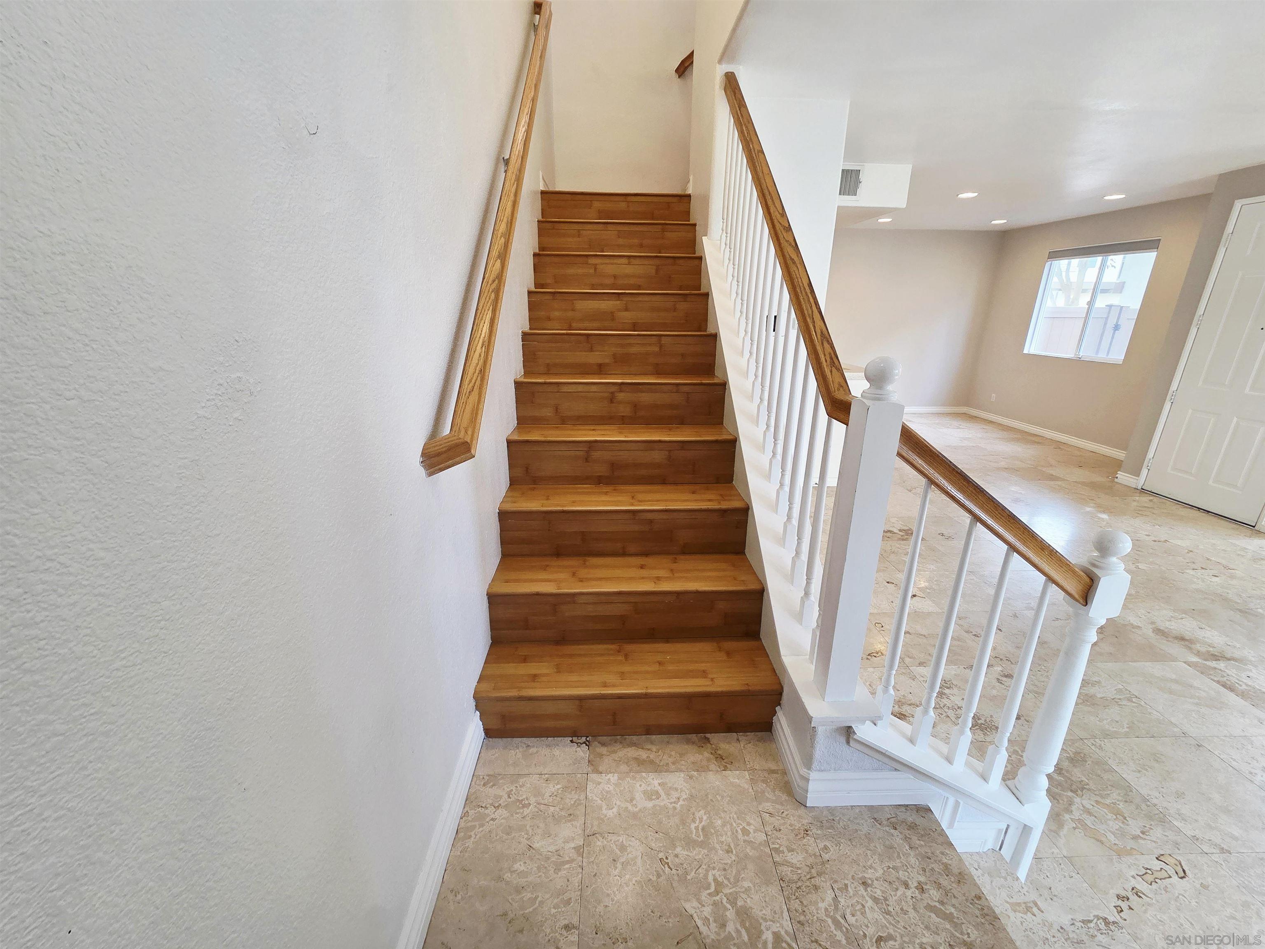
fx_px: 475
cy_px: 474
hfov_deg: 106.2
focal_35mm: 13
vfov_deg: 89.9
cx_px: 632
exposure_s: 1/120
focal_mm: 2.2
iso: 160
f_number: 2.2
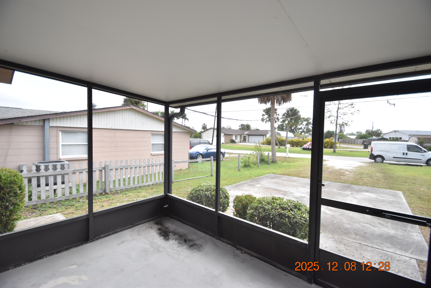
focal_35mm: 15
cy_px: 144
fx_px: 180
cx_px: 216
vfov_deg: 77.3
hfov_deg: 100.4
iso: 800
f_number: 3.5
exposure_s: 1/2000
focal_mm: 10
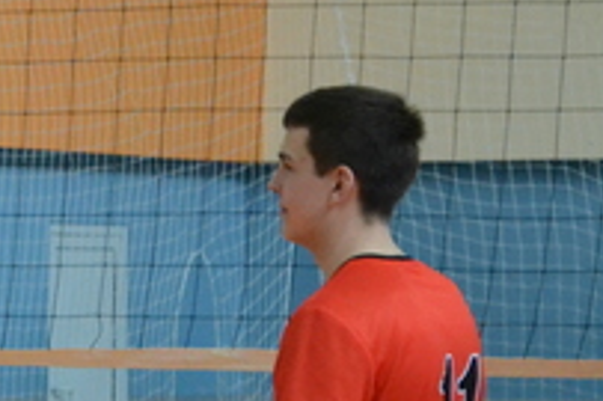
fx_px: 5272
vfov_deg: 4.3
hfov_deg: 6.4
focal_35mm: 315
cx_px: -505
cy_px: 405
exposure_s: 1/250
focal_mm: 52
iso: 3200
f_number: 5.6
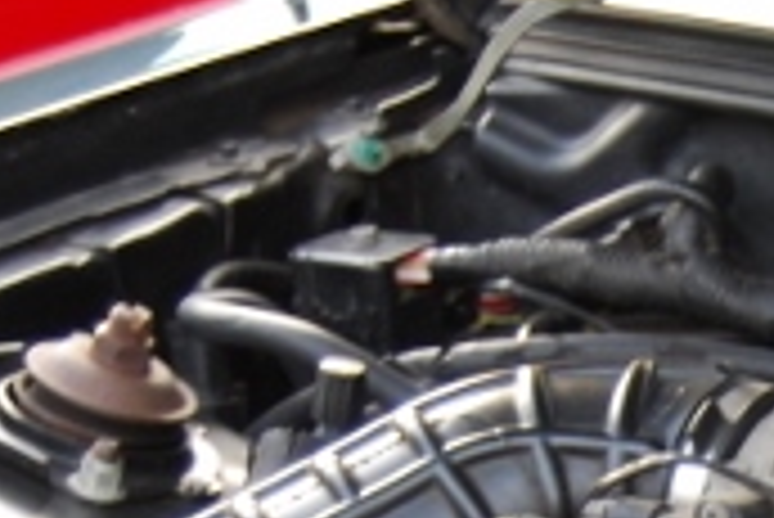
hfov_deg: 9.0
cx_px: 1170
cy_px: 1099
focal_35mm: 223
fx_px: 4798
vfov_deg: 6.0
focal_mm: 32
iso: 200
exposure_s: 1/40
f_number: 4.5
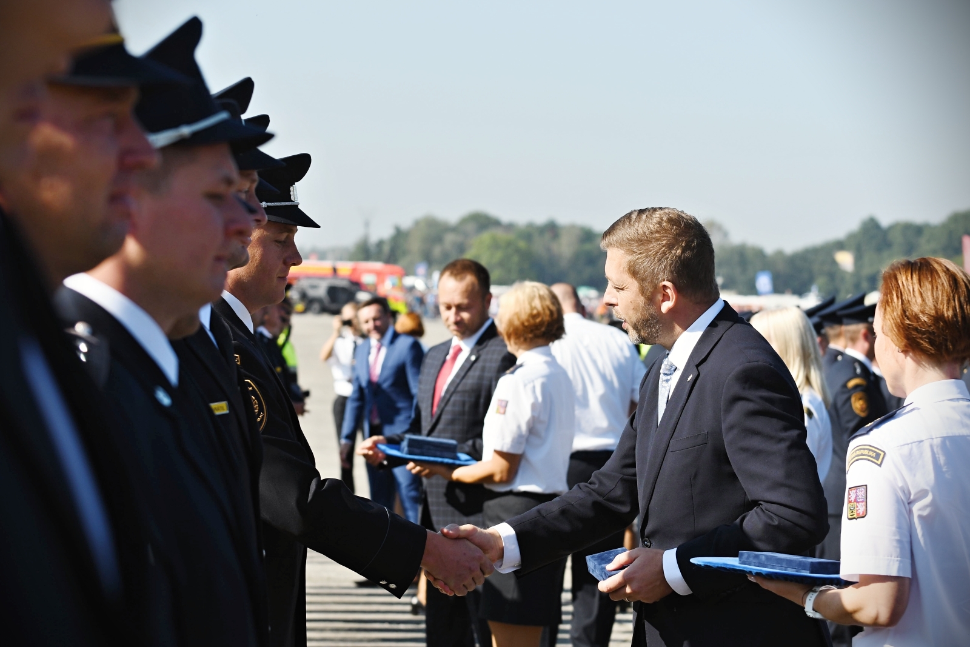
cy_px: 324
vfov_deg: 10.6
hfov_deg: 15.9
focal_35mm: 129
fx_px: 3476
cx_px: 485
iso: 200
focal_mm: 86
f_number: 5
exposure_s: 1/1000
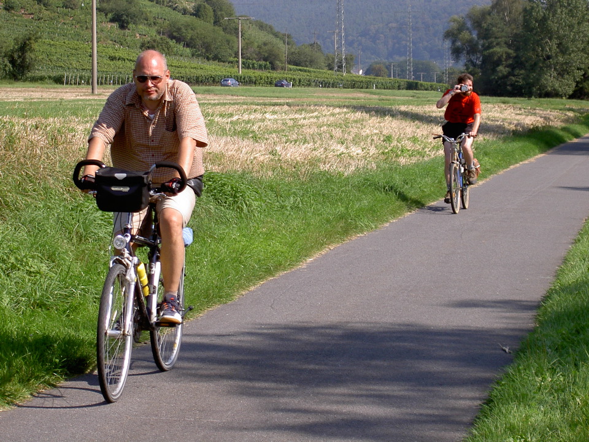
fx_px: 1974
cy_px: 221
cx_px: 294
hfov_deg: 17.0
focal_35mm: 116
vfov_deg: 12.8
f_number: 4.9
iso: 100
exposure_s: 1/476
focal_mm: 24
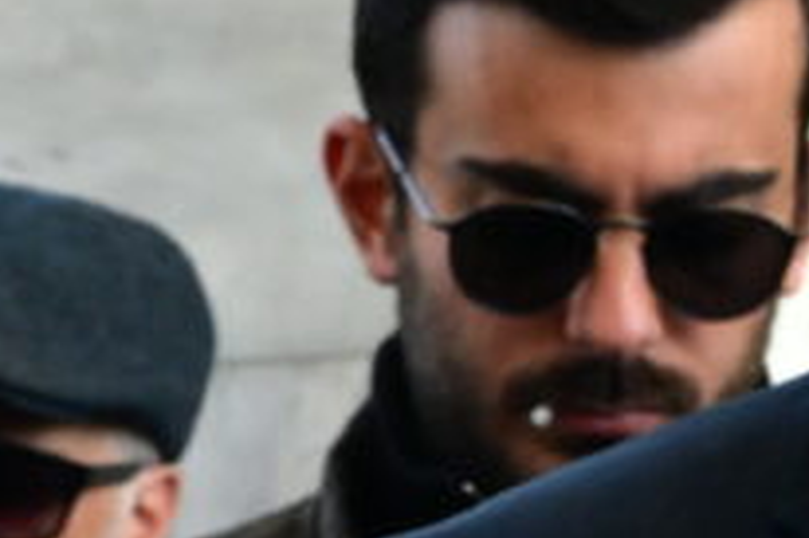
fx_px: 6152
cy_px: 550
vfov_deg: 5.0
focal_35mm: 274
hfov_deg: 7.1
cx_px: -1009
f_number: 10
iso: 3200
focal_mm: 47
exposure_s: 1/250
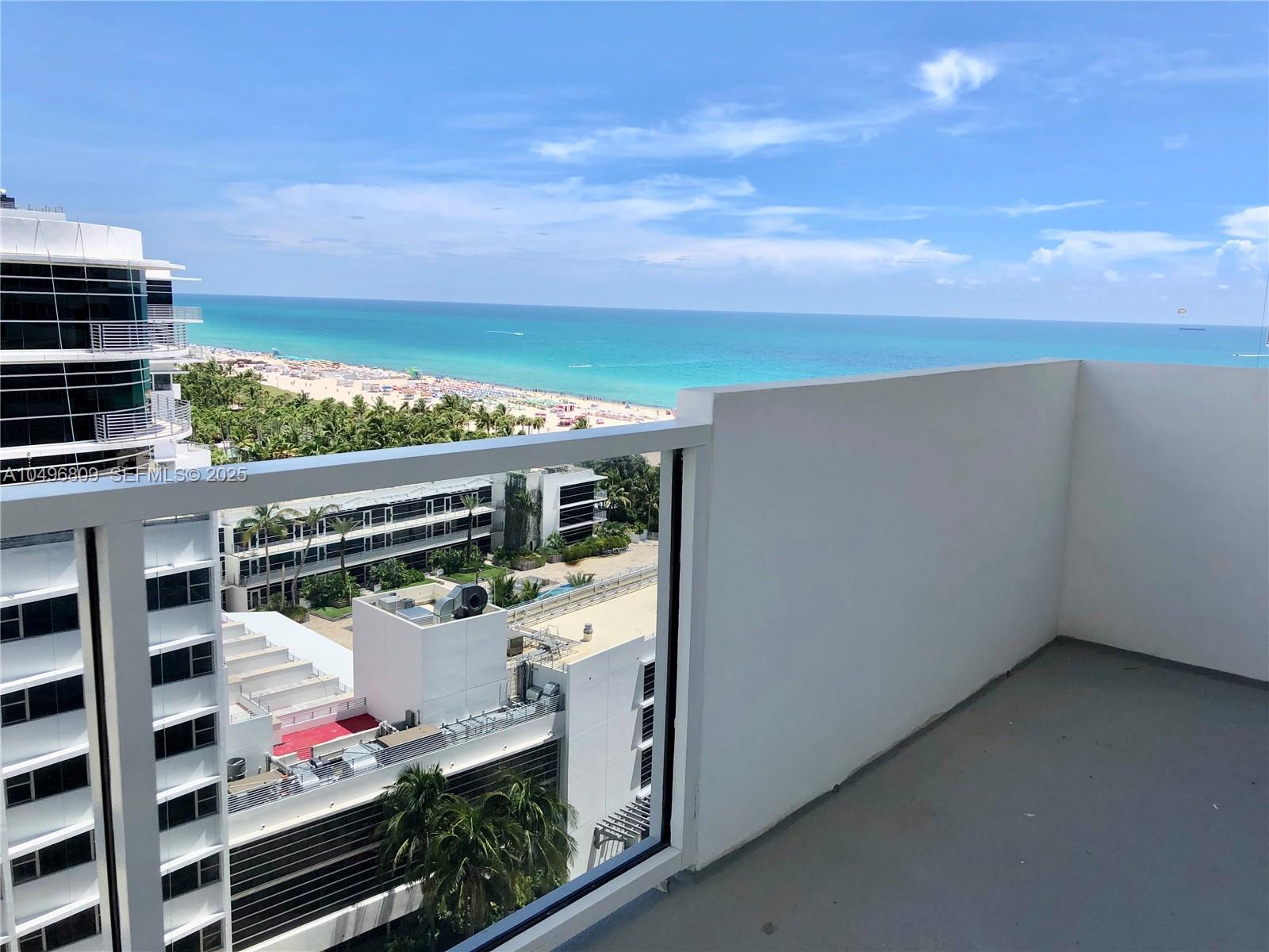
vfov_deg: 49.7
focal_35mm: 28
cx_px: 634
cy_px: 476
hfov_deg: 63.4
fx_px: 1026
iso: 20
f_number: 1.8
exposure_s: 1/2024
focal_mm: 4
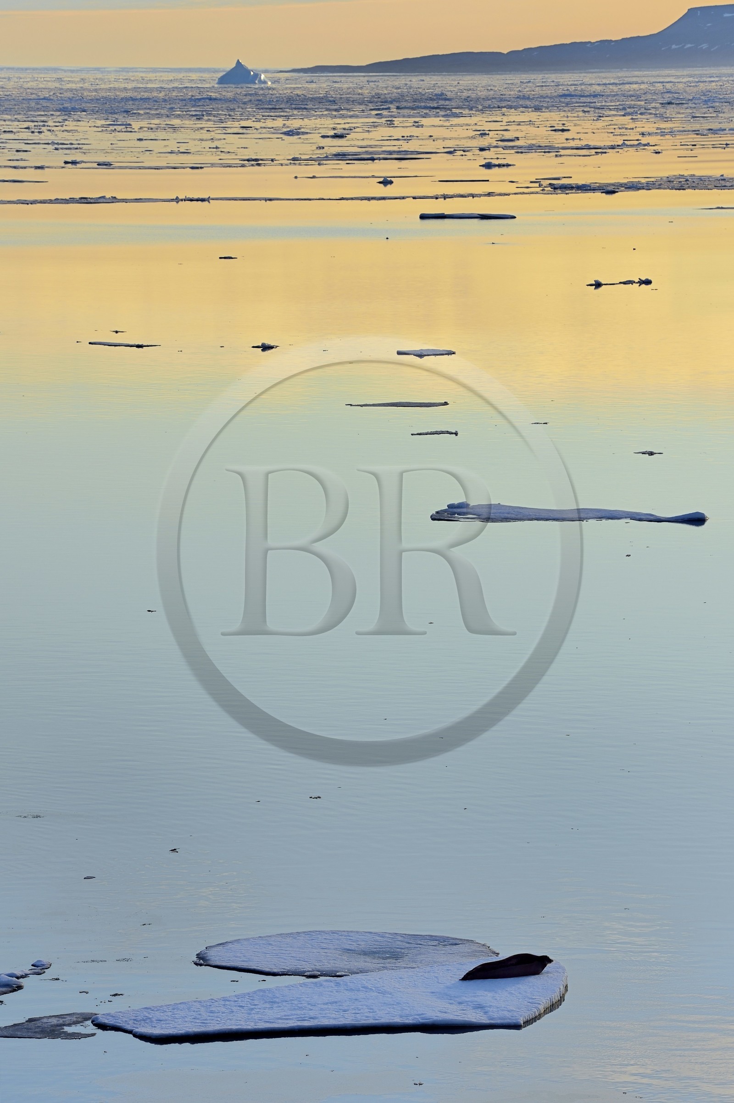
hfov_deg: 7.4
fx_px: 5666
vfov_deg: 11.1
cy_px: 552
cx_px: 367
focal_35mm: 185
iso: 200
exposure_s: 1/500
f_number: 8
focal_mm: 185
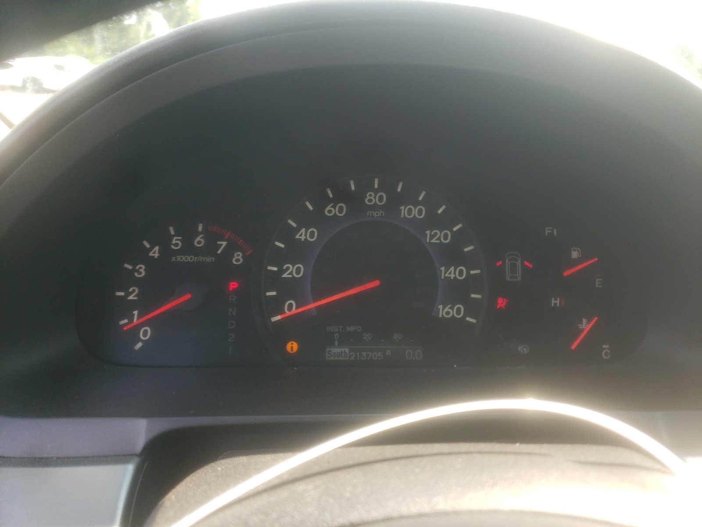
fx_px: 527
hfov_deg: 67.3
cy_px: 264
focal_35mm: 26
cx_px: 351
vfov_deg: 53.1
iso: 50
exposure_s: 1/192
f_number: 1.5
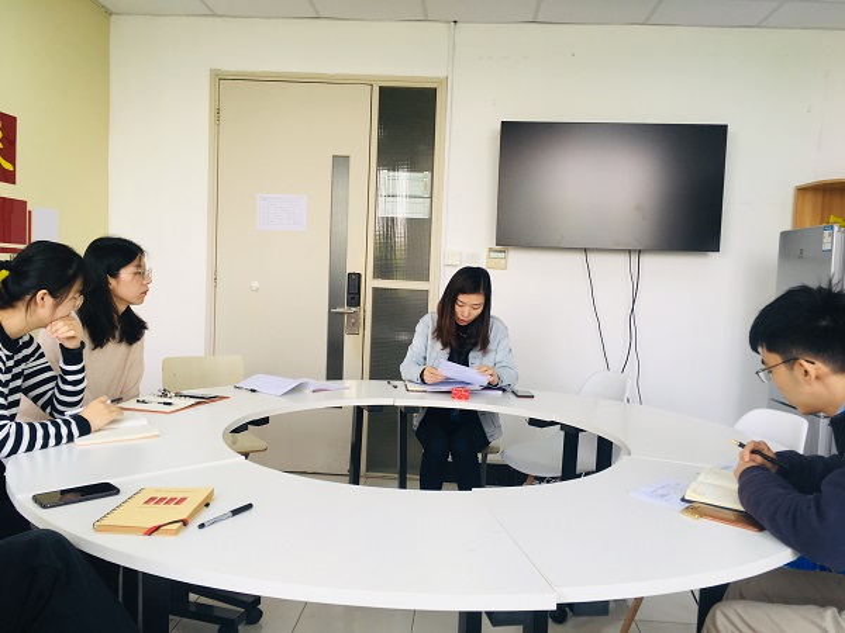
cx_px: 422
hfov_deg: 61.7
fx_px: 708
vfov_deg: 48.2
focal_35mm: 29
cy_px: 316
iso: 25
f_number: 2.2
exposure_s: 1/50
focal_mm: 4.15
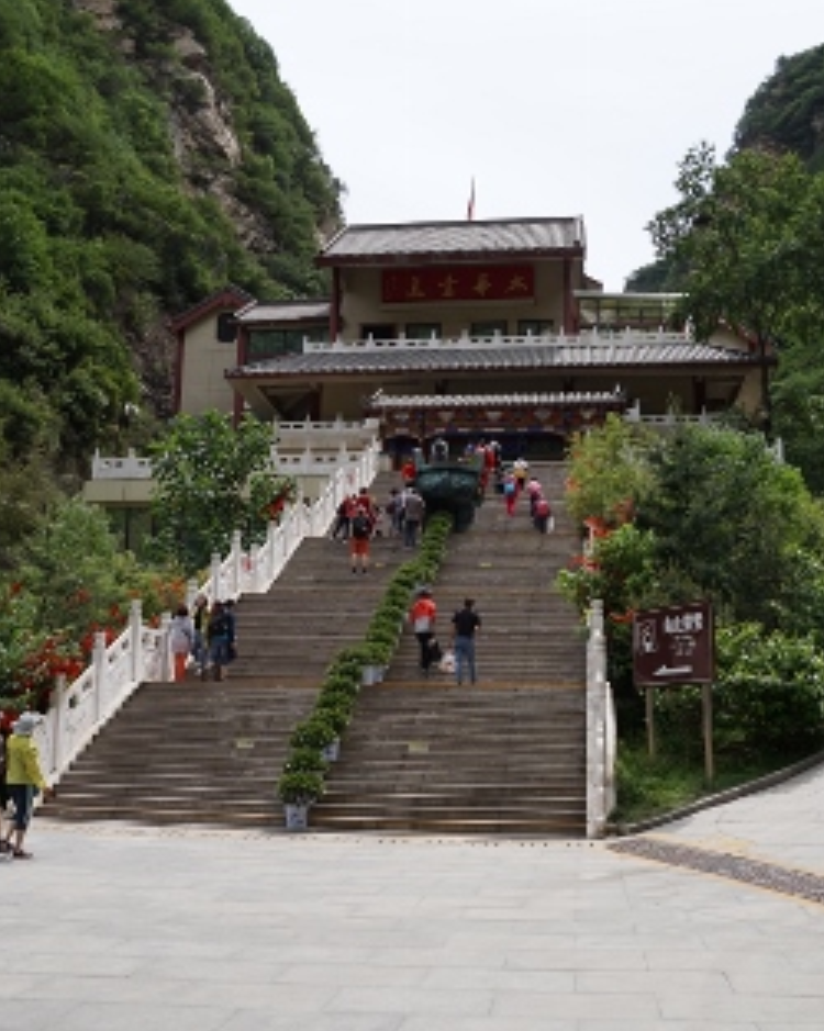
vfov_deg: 50.3
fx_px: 1098
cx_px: 420
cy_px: 543
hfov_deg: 41.1
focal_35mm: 36
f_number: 6.3
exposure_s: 1/400
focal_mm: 20
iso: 100
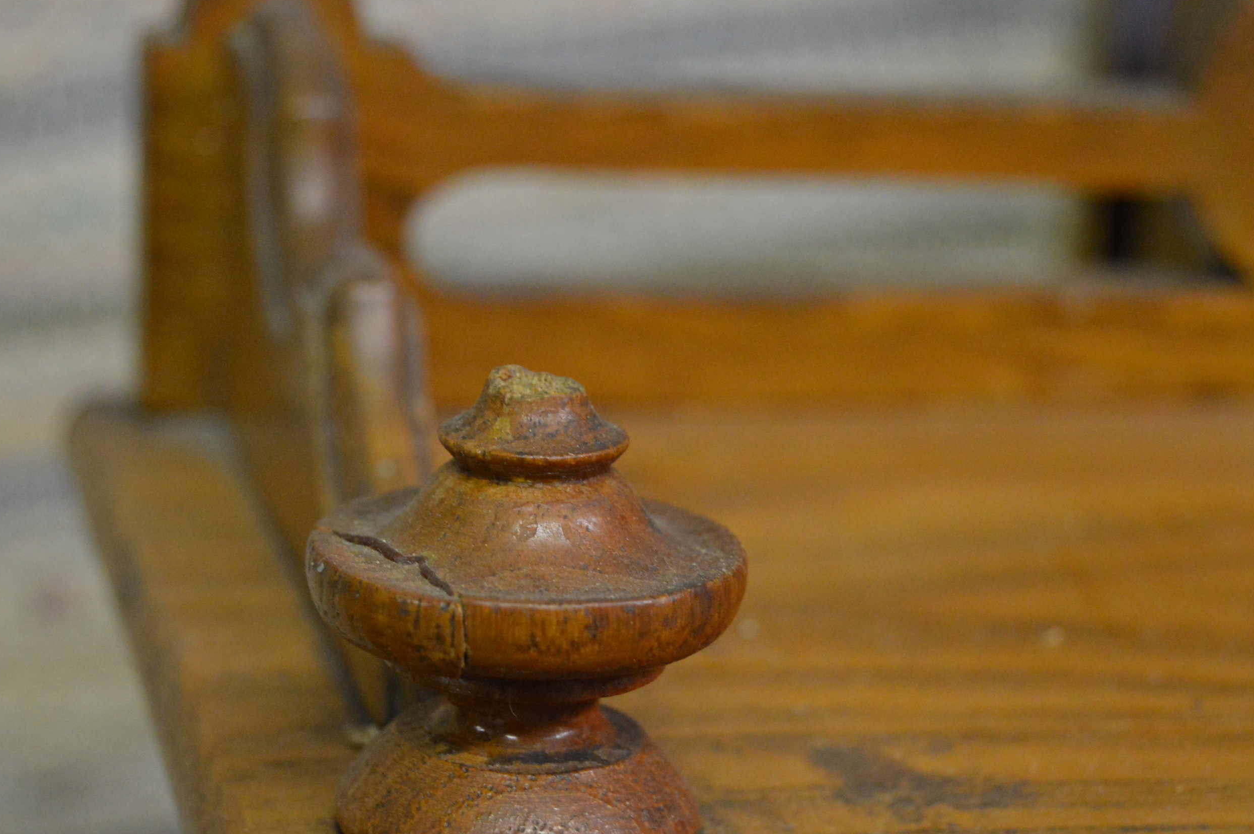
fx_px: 3467
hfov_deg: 20.5
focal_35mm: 100
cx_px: 556
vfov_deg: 13.7
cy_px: 452
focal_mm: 55
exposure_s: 1/40
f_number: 5.6
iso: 3200
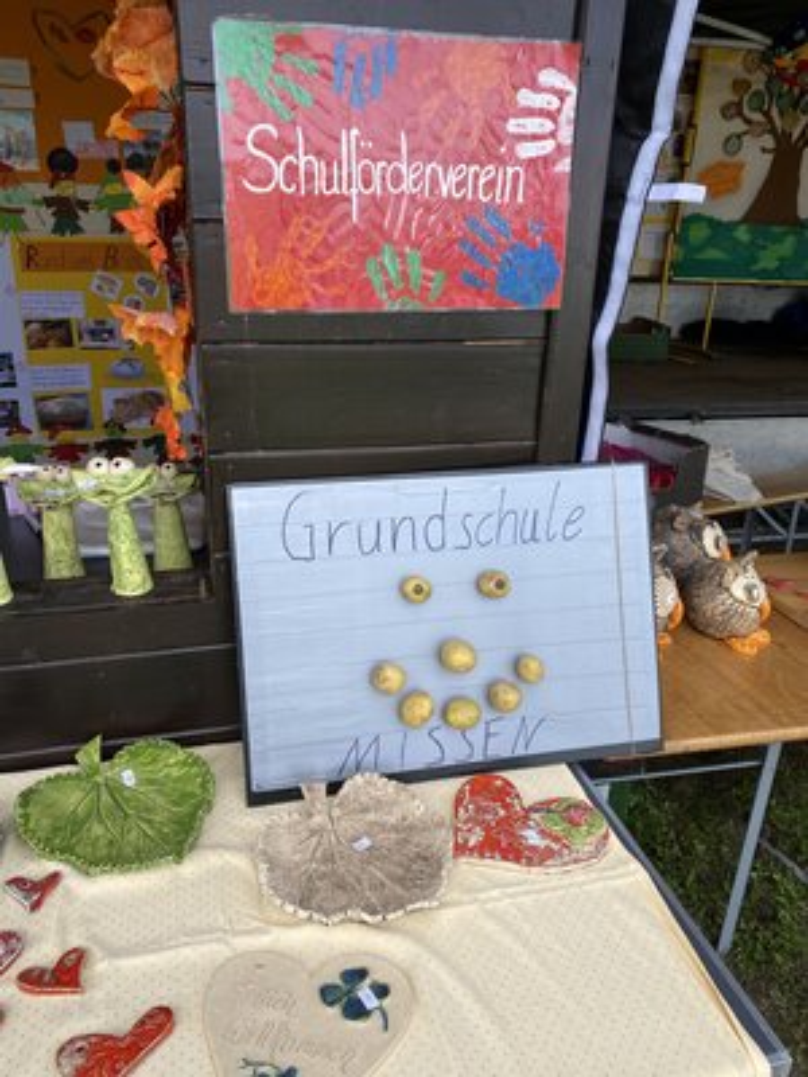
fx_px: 809
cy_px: 538
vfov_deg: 67.3
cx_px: 404
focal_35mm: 26
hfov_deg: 53.1
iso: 32
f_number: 1.8
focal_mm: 4.25
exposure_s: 1/644
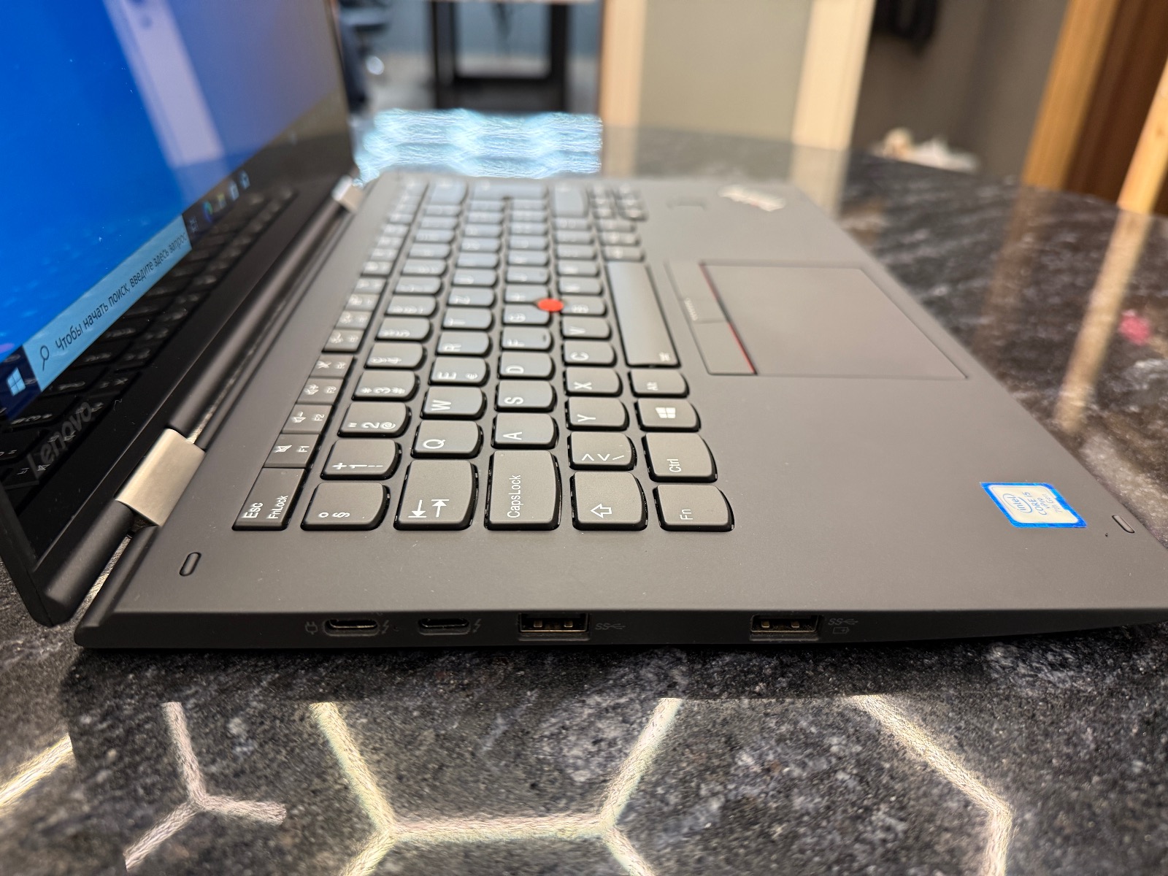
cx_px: 584
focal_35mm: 24
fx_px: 810
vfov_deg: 56.8
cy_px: 438
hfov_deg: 71.6
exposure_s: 1/60
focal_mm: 6.76
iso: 250
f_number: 1.78
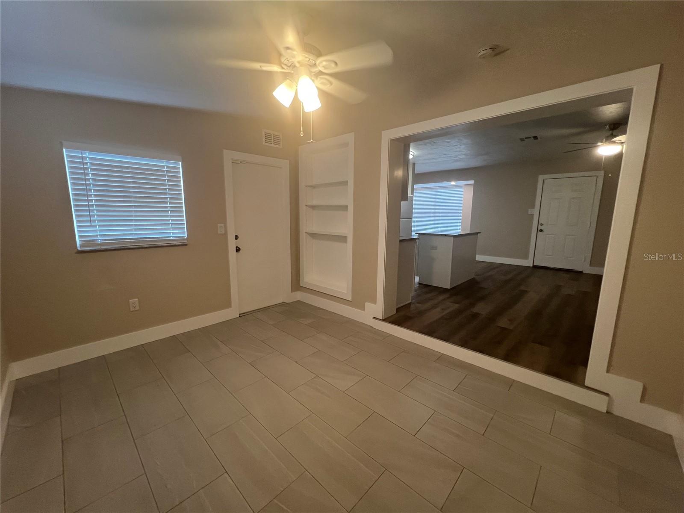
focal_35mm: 13
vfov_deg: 89.9
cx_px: 342
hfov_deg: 106.2
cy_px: 256
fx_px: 257
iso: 200
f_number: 1.8
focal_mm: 1.57
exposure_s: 1/120
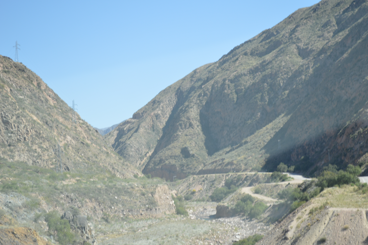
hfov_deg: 24.6
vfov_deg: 16.5
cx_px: 184
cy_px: 122
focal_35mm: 82
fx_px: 843
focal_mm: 55
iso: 100
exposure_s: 1/160
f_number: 6.3
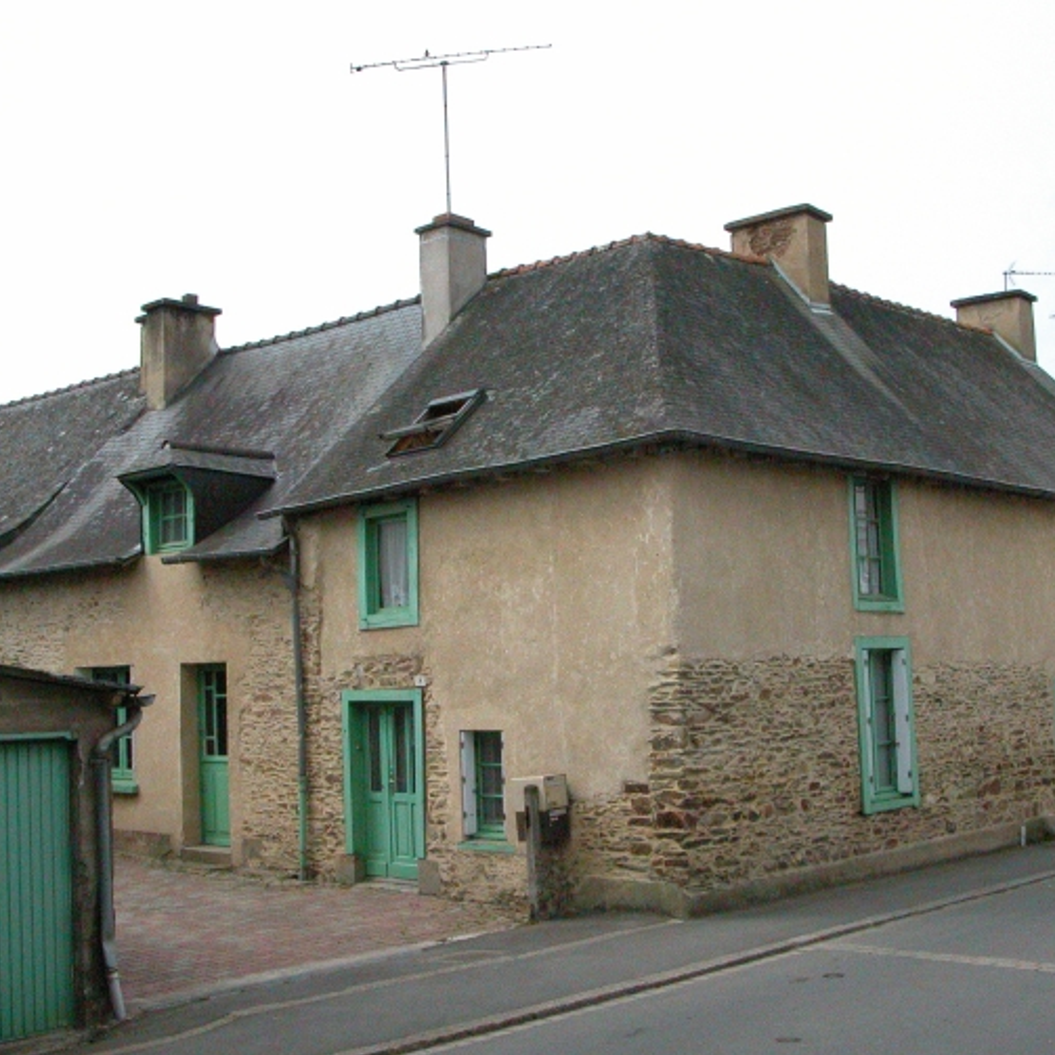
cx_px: 550
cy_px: 522
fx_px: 1448
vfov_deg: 40.0
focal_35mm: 42
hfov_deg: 40.0
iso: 800
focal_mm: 8.9
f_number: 8
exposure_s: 1/1953
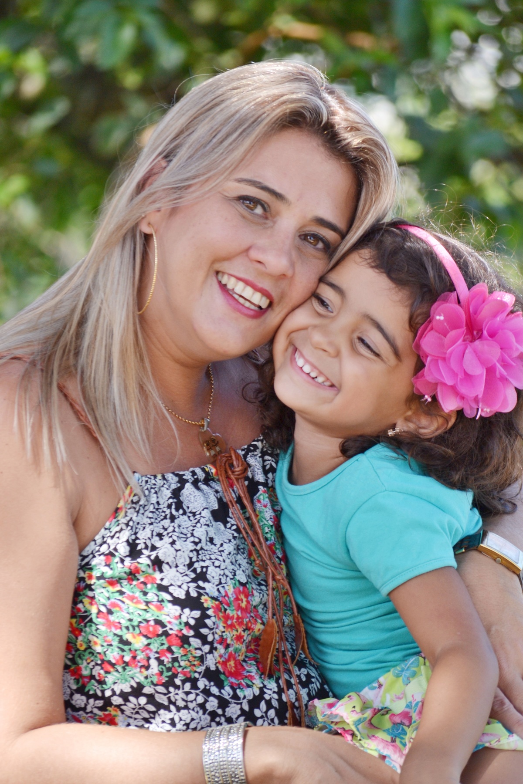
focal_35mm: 300
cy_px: 392
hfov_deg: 4.6
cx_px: 262
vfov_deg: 6.9
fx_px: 6537
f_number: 7.1
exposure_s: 1/125
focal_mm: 200
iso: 160
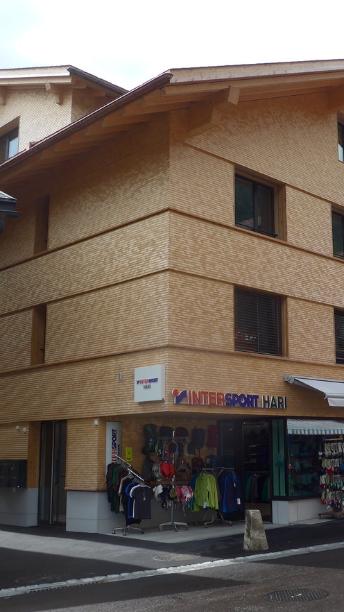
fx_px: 697
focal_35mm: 43
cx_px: 273
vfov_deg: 47.4
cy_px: 309
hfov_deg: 27.2
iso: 80
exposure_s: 1/800
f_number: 2.8
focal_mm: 6
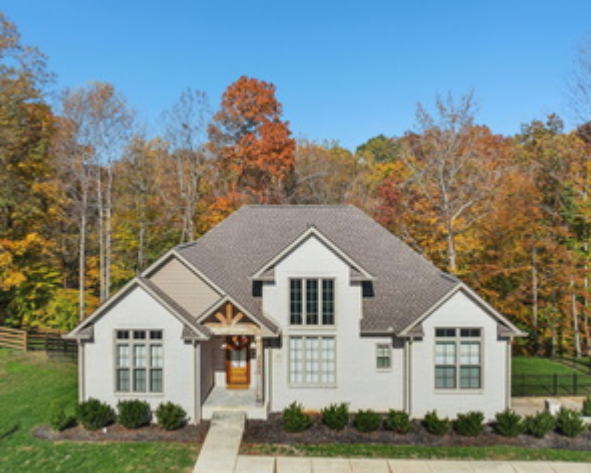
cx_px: 290
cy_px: 257
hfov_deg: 62.2
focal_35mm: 28
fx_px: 490
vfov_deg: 51.5
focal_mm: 8.4
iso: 100
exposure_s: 1/320
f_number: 2.8
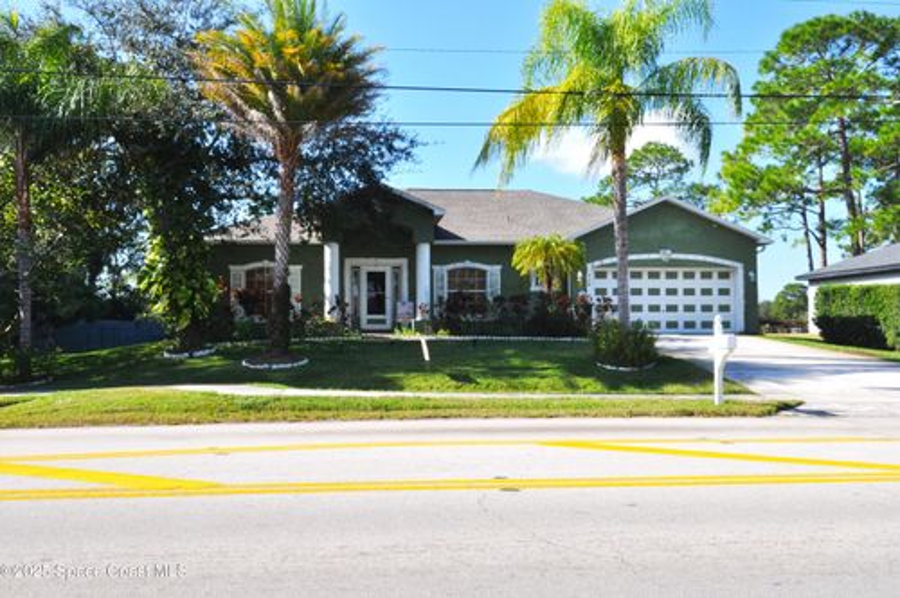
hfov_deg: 53.2
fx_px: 899
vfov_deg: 36.8
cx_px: 450
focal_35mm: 36
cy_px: 299
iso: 500
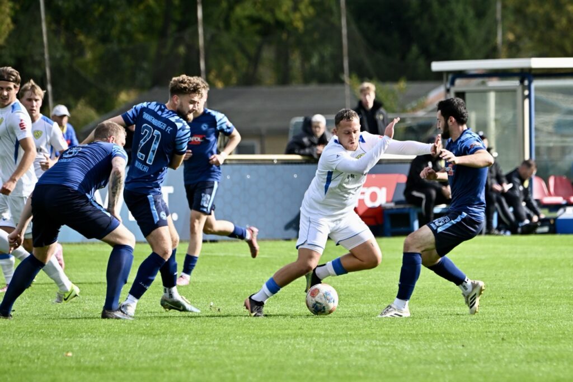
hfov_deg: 6.4
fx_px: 5091
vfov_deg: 4.3
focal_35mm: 320
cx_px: 286
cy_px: 191
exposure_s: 1/1600
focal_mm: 320
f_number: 6.3
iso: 720
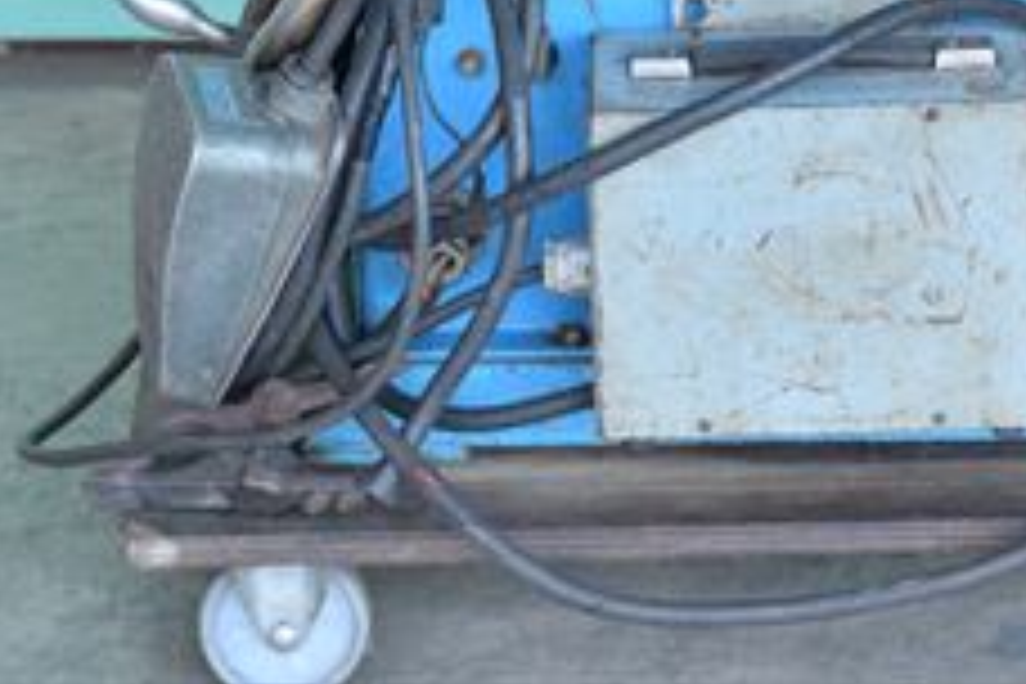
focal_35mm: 257
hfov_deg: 8.0
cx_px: 864
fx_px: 7324
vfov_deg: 5.3
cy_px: -63
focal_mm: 78
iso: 1250
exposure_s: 1/30
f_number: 6.3
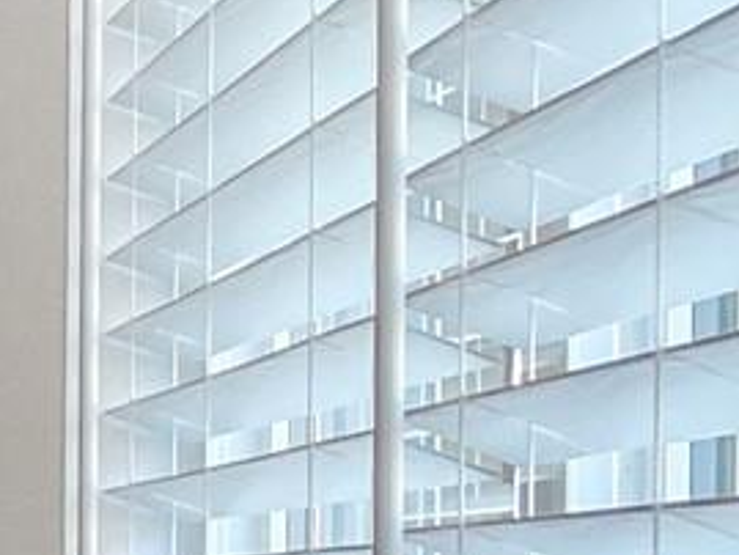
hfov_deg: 7.9
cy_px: 816
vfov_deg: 7.4
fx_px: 4229
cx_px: -1805
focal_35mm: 198
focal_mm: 4.2
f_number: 1.6
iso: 80
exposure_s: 1/120
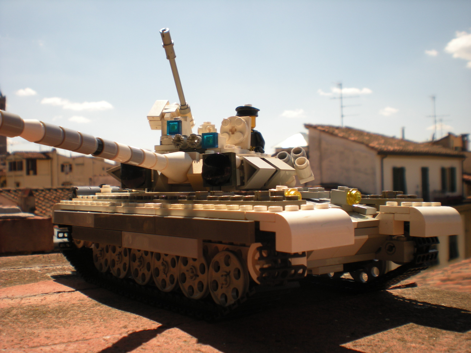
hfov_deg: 49.0
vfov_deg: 37.7
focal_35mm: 38
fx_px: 517
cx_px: 236
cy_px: 176
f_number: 4.6
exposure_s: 1/489
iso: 64
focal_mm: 6.3
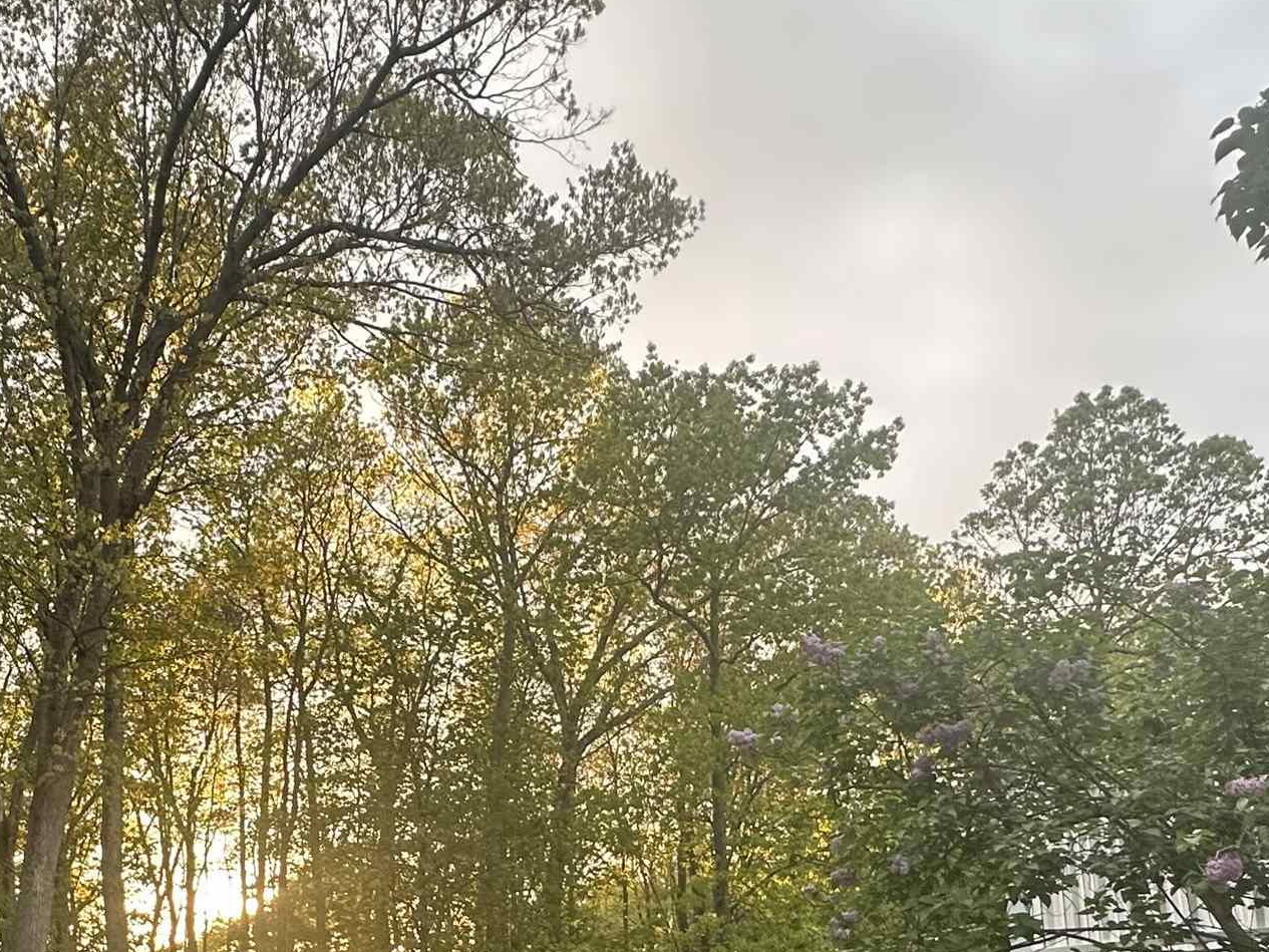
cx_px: 389
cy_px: 892
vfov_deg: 38.3
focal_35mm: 34
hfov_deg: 52.6
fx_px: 1247
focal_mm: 2.22
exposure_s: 1/99
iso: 160
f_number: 2.2
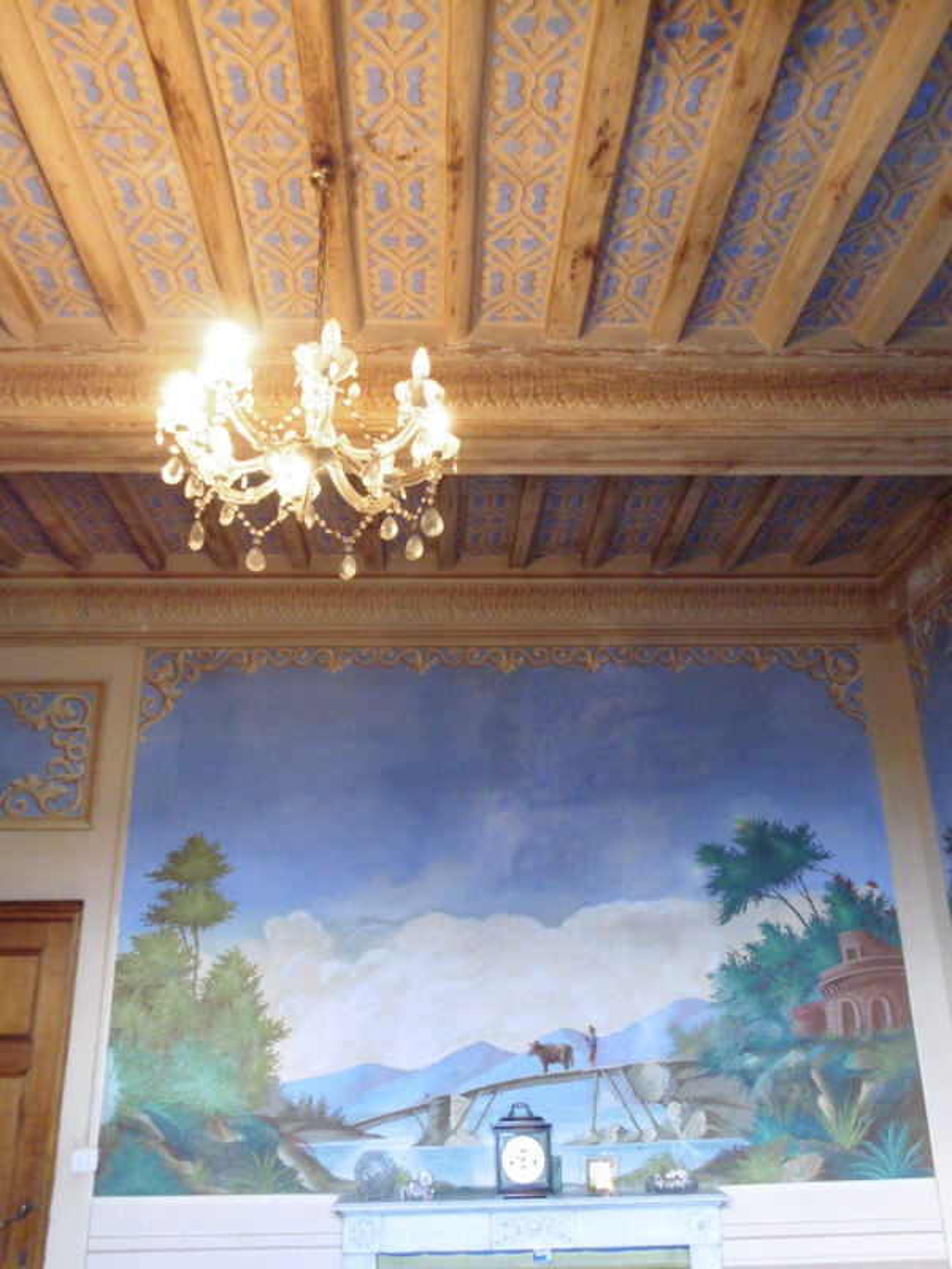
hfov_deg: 48.2
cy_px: 634
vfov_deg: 61.7
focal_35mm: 29
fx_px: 1063
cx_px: 476
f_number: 3.2
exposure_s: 1/25
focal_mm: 5.3
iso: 400
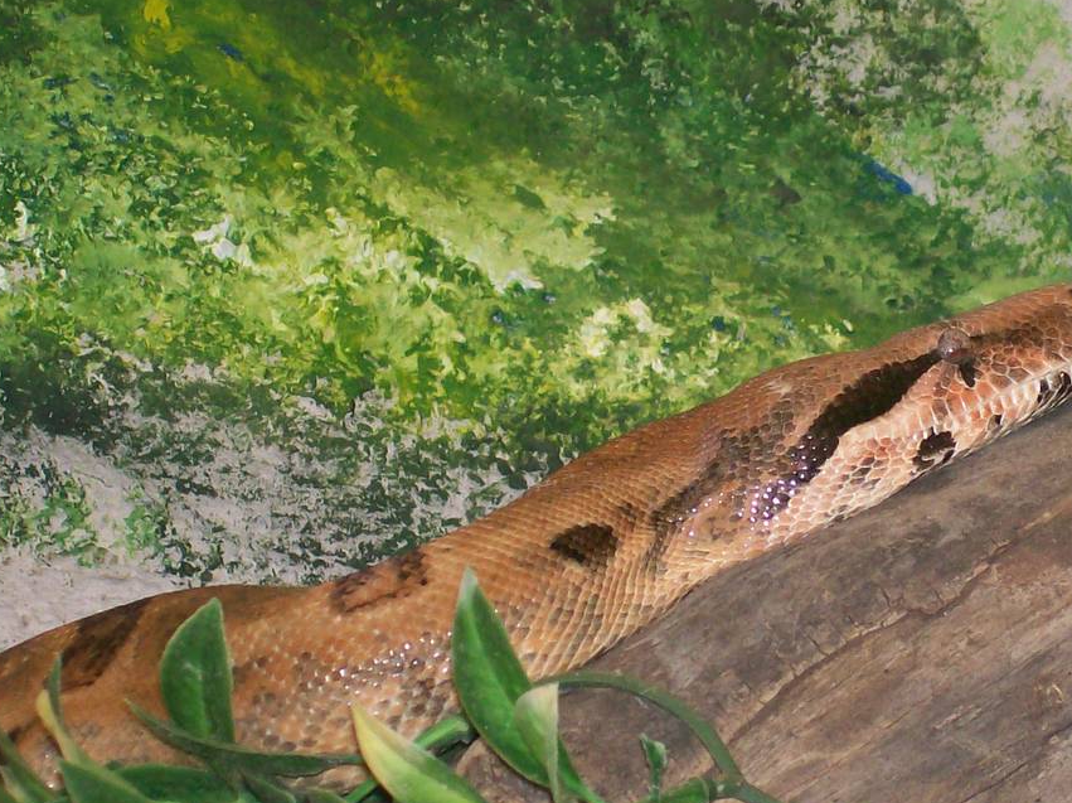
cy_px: 406
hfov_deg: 9.7
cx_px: 911
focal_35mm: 203
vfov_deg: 7.3
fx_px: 6282
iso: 80
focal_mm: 18
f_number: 4.8
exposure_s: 1/125
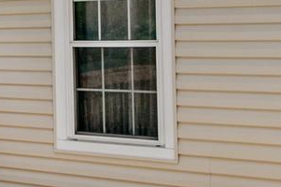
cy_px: 33
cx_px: -12
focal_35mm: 109
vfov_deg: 12.5
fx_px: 850
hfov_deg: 18.2
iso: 100
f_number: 8
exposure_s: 1/400
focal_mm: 16
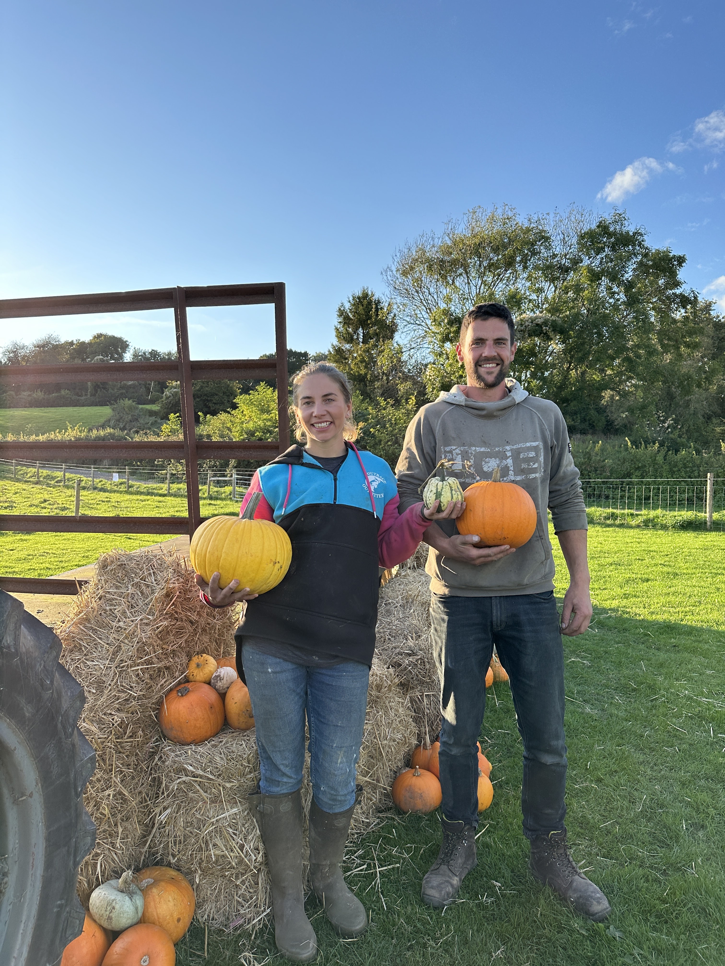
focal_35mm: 24
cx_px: 362
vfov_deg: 71.6
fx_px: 670
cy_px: 483
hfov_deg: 56.8
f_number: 1.78
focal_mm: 6.86
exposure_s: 1/1495
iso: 80
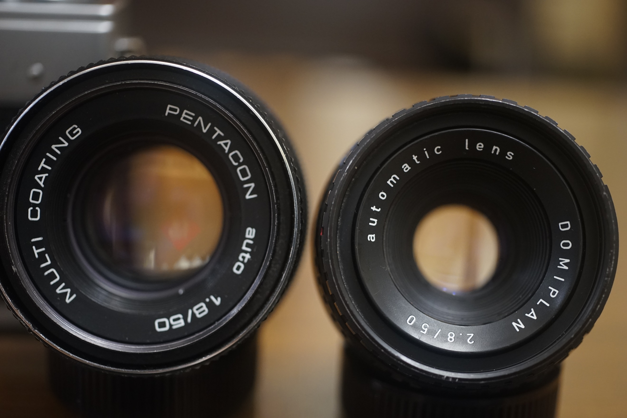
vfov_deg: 27.0
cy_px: 209
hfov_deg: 39.6
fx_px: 871
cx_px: 314
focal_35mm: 50
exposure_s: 1/60
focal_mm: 50
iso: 2000
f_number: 2.8
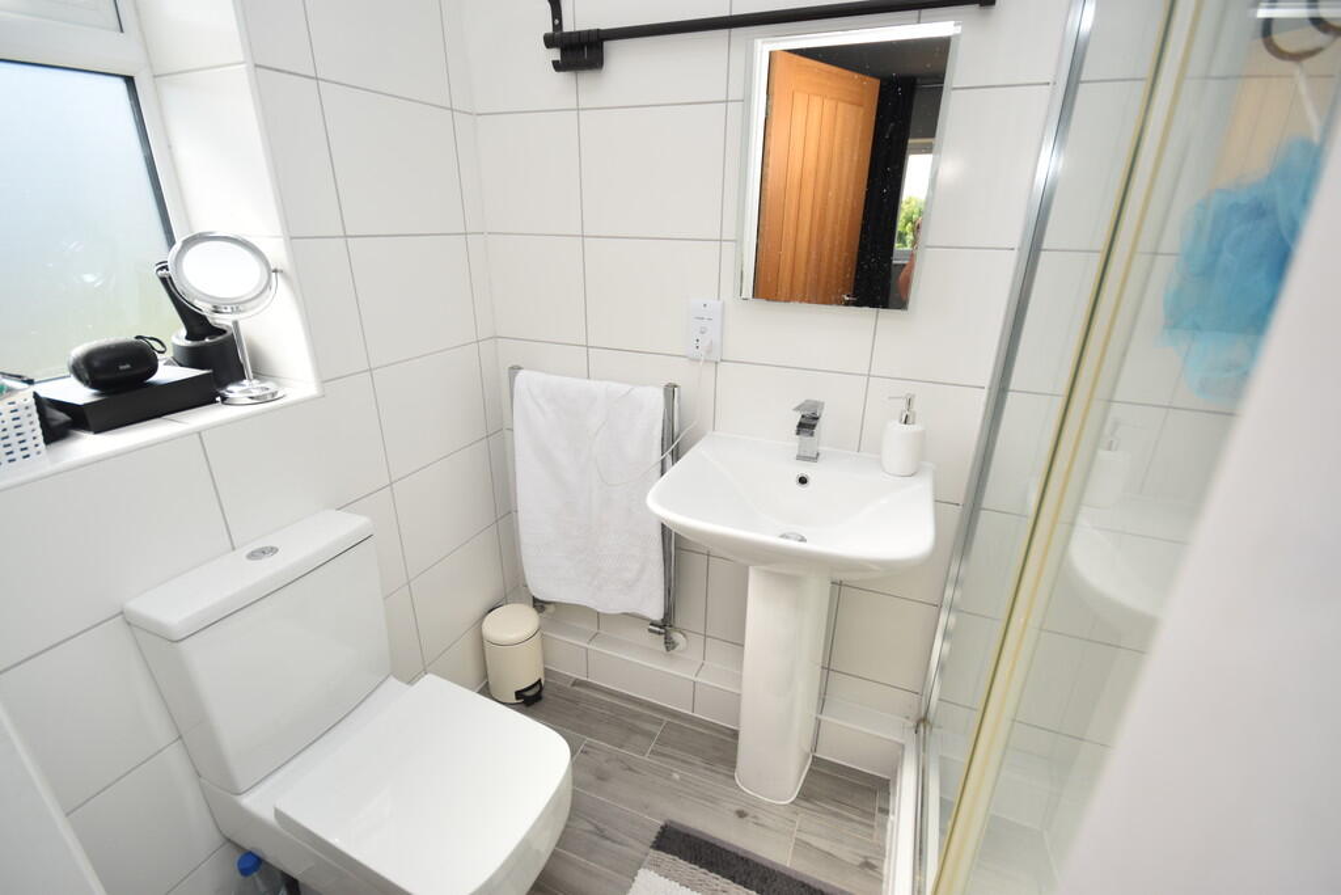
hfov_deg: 100.4
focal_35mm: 15
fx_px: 559
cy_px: 448
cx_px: 670
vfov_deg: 77.3
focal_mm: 10
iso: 160
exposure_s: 1/200
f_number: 5
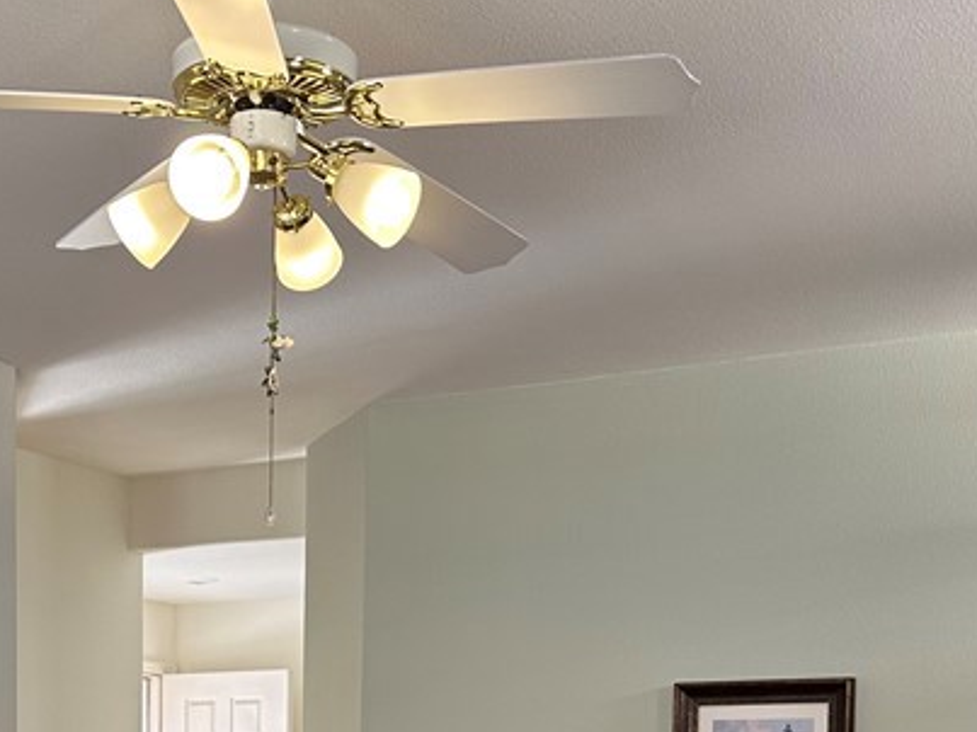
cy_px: 892
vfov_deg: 22.1
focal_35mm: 61
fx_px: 1721
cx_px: 293
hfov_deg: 31.3
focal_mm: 6.86
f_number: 1.78
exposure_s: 1/60
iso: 125
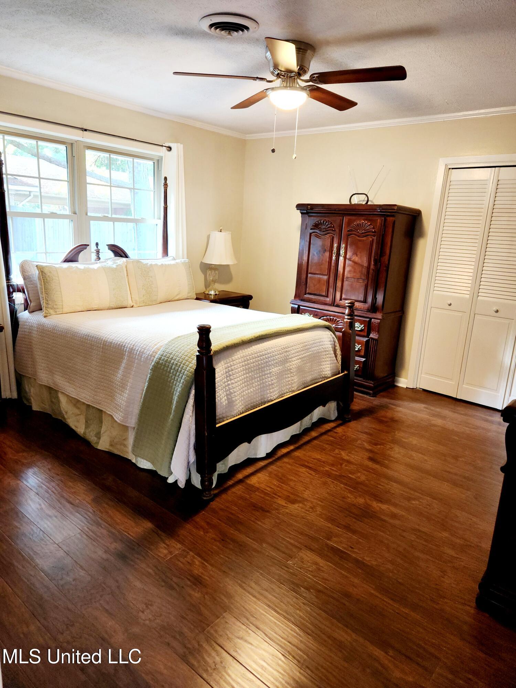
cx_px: 258
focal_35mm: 23
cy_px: 344
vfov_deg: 73.9
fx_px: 457
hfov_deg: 58.9
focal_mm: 5.4
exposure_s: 1/40
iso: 320
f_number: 1.8
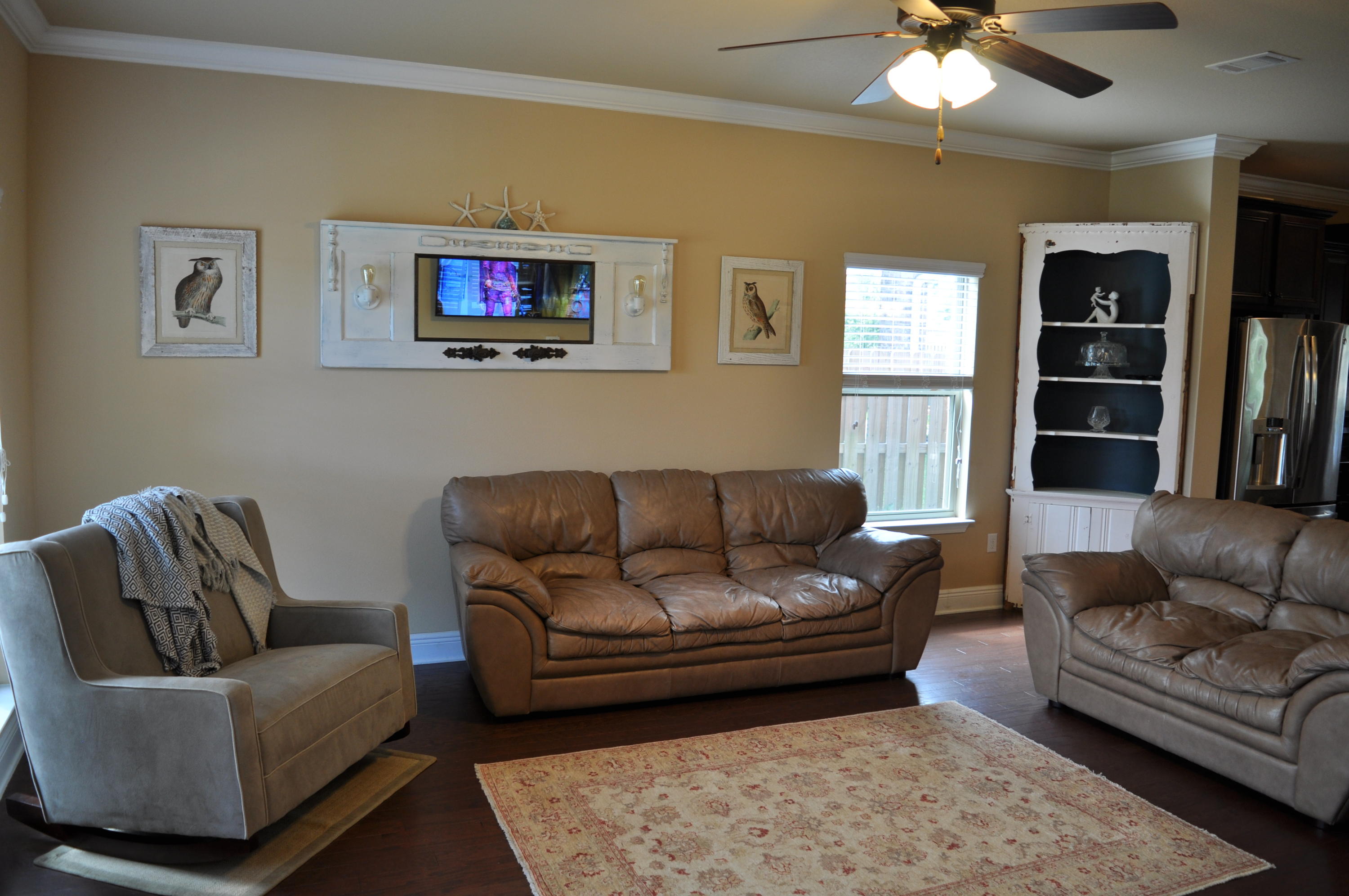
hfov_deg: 67.4
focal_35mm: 27
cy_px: 448
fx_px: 1010
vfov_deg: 47.8
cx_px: 674
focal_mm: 18
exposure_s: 1/40
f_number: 3.5
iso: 200
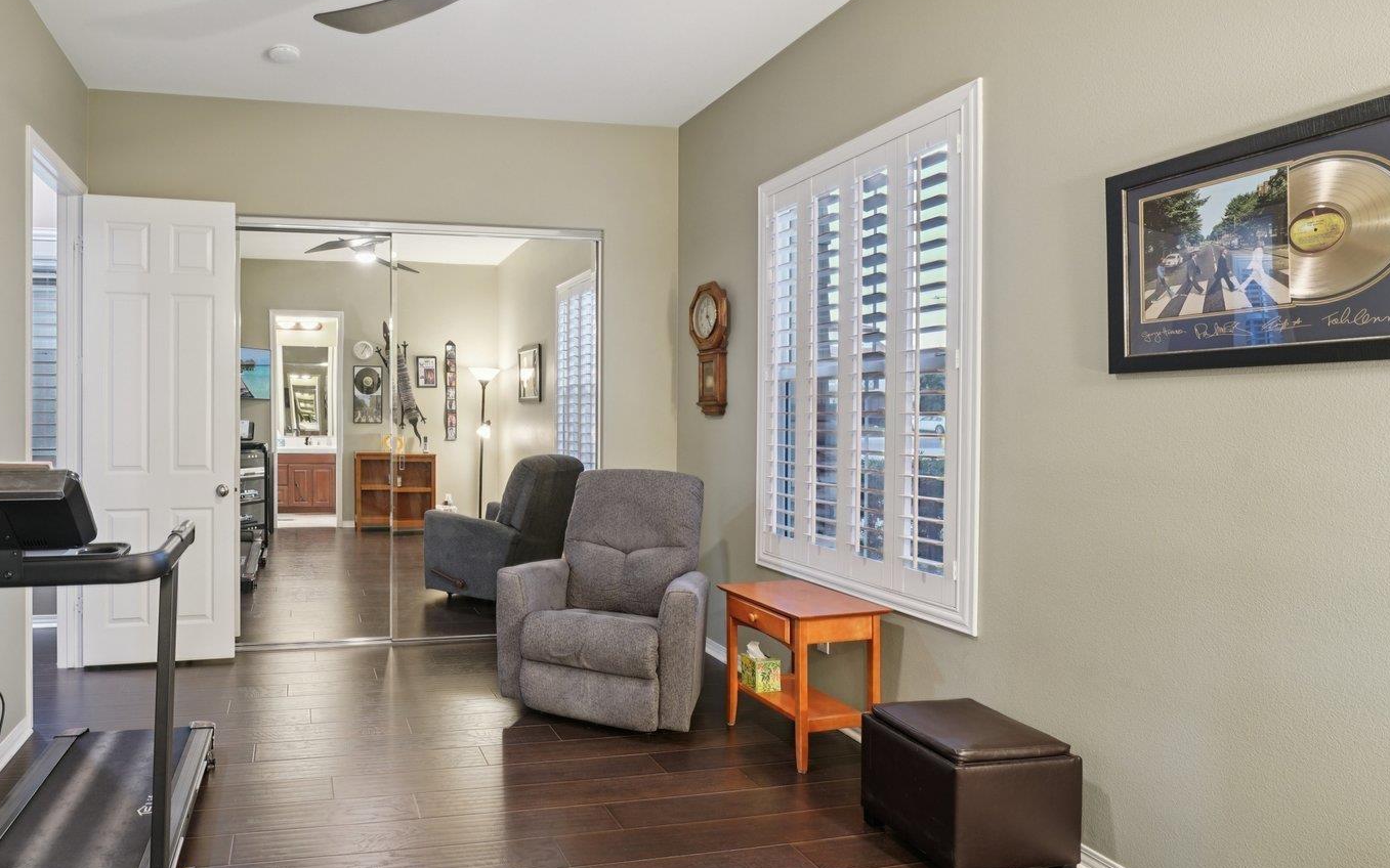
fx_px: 758
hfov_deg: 81.2
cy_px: 426
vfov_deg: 59.6
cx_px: 426
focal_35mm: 20
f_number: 8
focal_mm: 13
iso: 400
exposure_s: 1/2
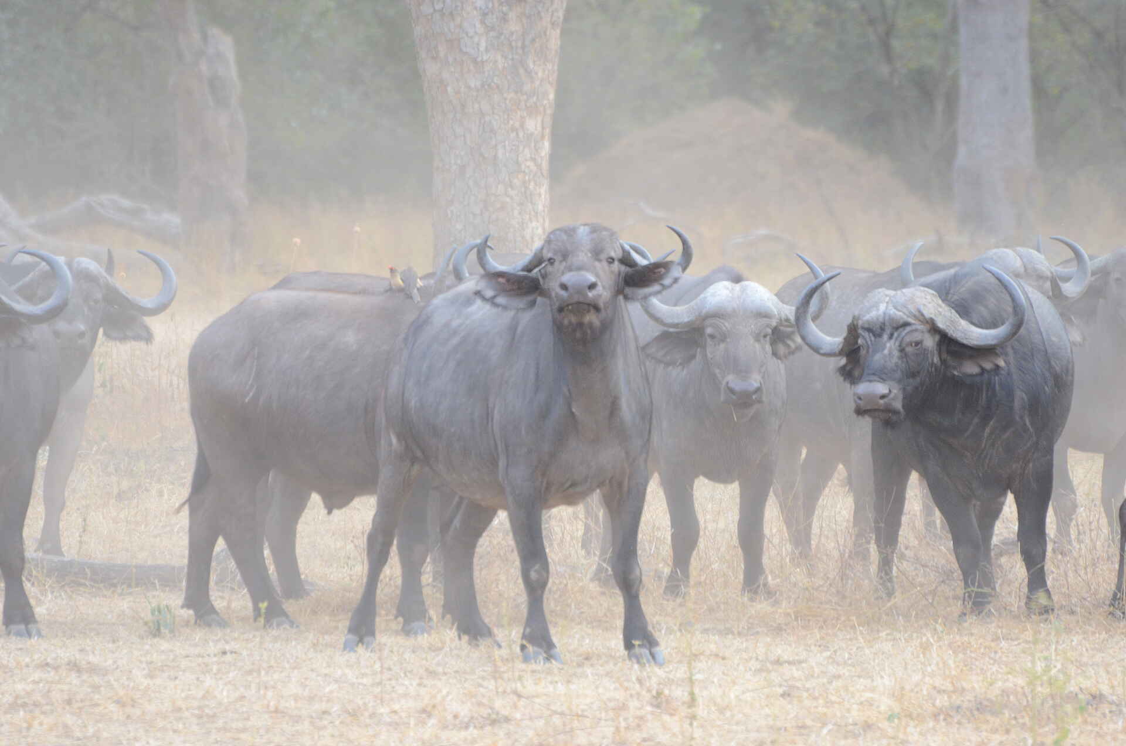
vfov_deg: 3.0
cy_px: 373
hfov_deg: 4.6
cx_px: 563
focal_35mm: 450
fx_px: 14047
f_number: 5.6
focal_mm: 300
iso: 1100
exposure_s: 1/125
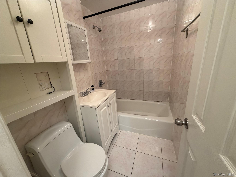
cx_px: 118
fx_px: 95
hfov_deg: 102.1
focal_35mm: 14
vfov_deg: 85.7
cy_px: 88
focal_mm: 2.22
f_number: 2.2
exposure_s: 1/60
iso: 320
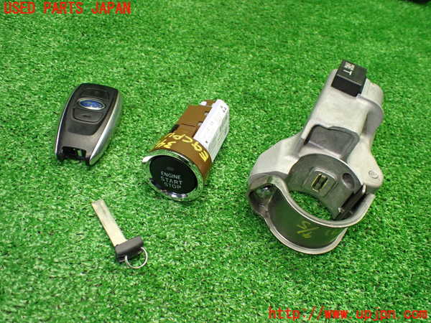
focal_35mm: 30
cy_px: 162
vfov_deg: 46.8
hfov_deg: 60.0
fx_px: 374
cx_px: 216
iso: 640
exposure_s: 1/125
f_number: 2.3
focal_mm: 5.4
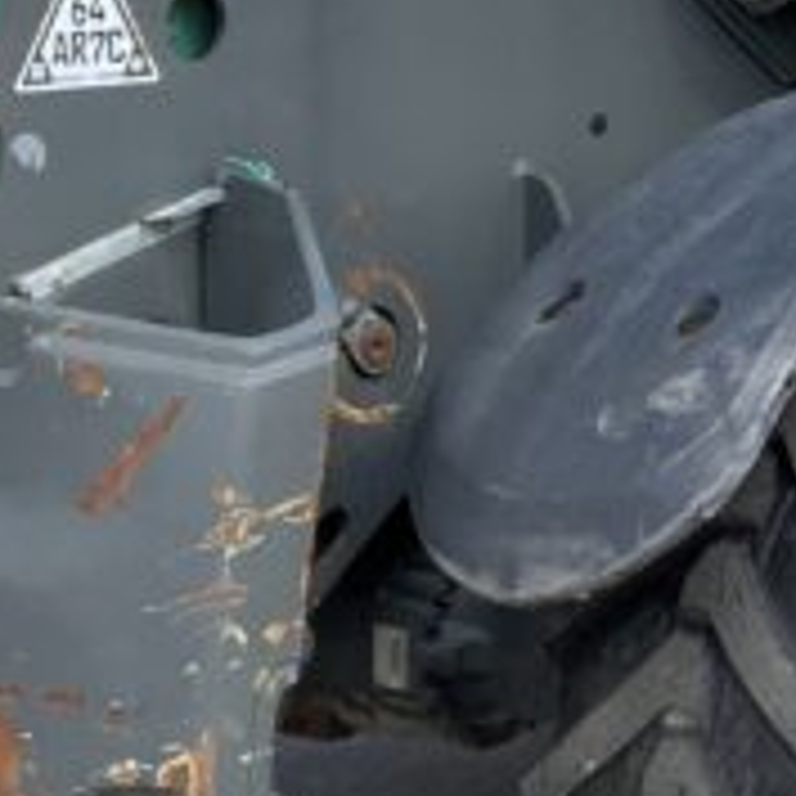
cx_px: 1111
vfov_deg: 11.7
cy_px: 108
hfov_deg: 11.4
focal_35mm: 148
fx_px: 3850
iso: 16
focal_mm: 3
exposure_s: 1/674
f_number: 1.8
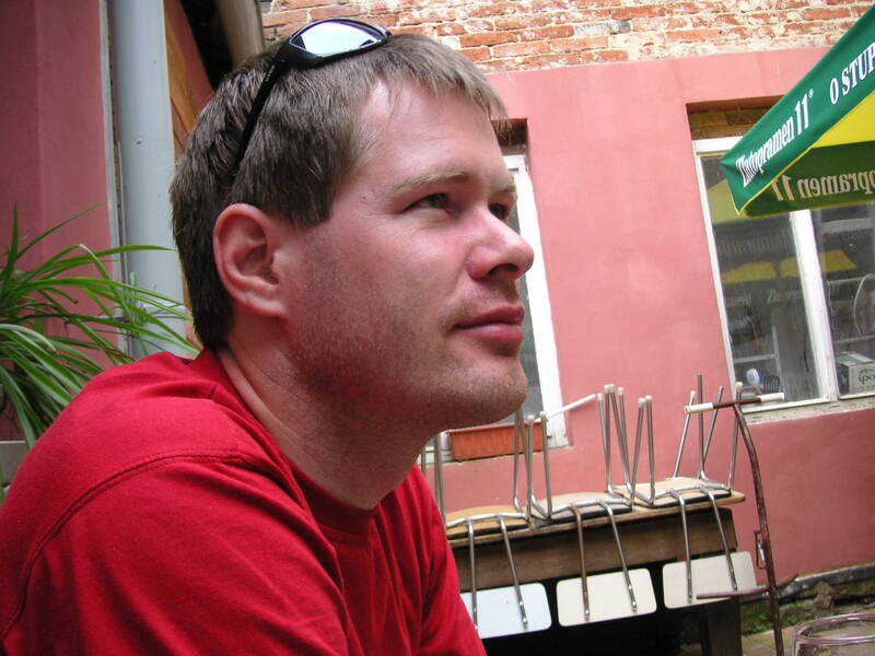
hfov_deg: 50.1
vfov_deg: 38.7
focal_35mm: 37
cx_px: 438
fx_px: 935
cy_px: 328
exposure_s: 1/180
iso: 50
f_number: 2.8
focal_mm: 6.1
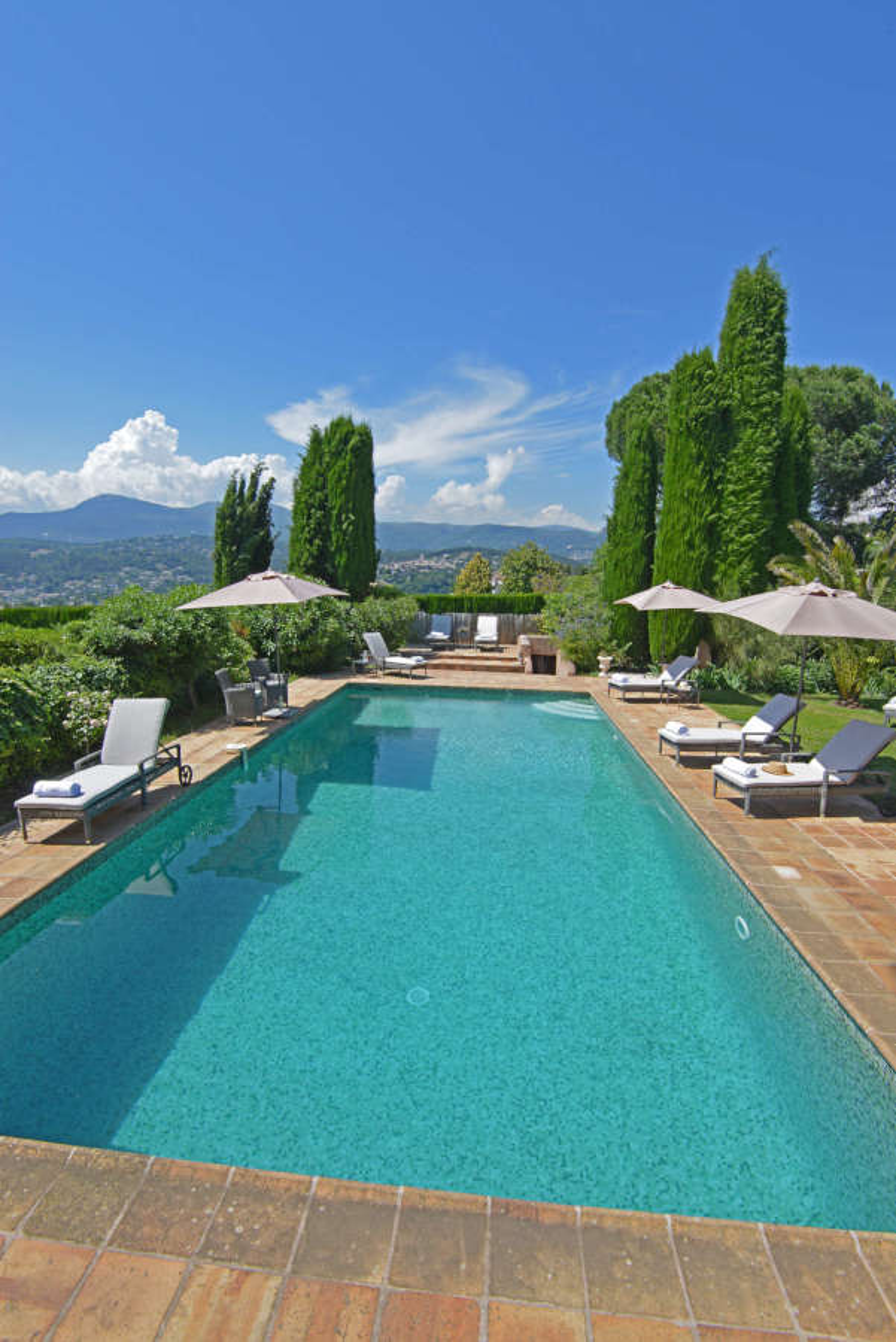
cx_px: 448
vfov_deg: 96.7
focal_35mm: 16
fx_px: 597
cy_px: 671
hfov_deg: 73.8
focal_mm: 16
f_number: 14
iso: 500
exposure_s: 1/320
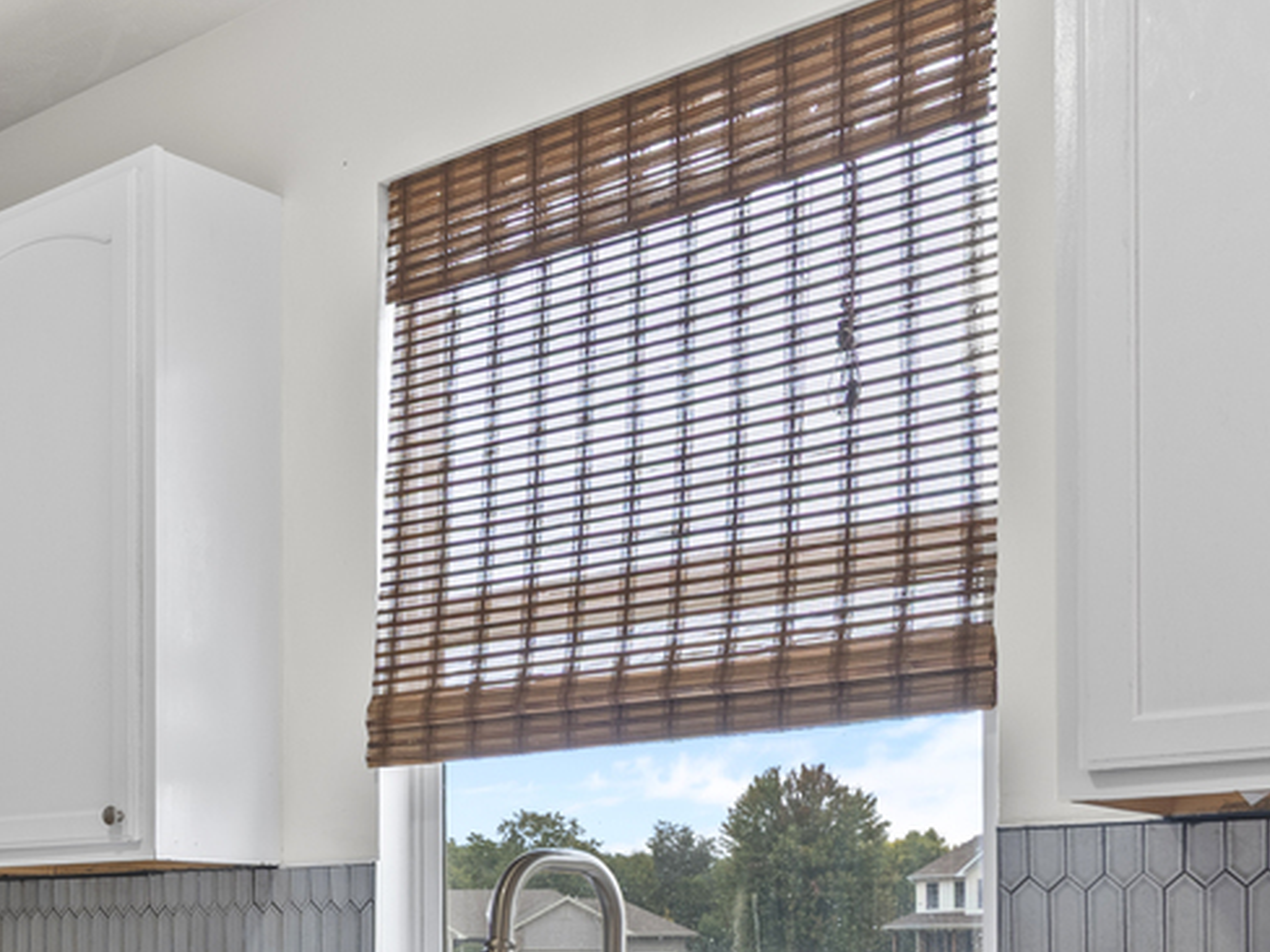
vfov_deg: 26.5
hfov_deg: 33.5
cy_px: 1017
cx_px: -62
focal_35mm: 51
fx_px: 1871
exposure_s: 1/6
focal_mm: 16
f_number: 7.1
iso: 320
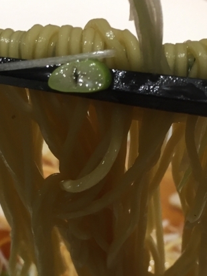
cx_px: 109
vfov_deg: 26.5
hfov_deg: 20.4
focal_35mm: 72
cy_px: 224
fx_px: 574
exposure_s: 1/33
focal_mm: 4.15
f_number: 2.2
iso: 32
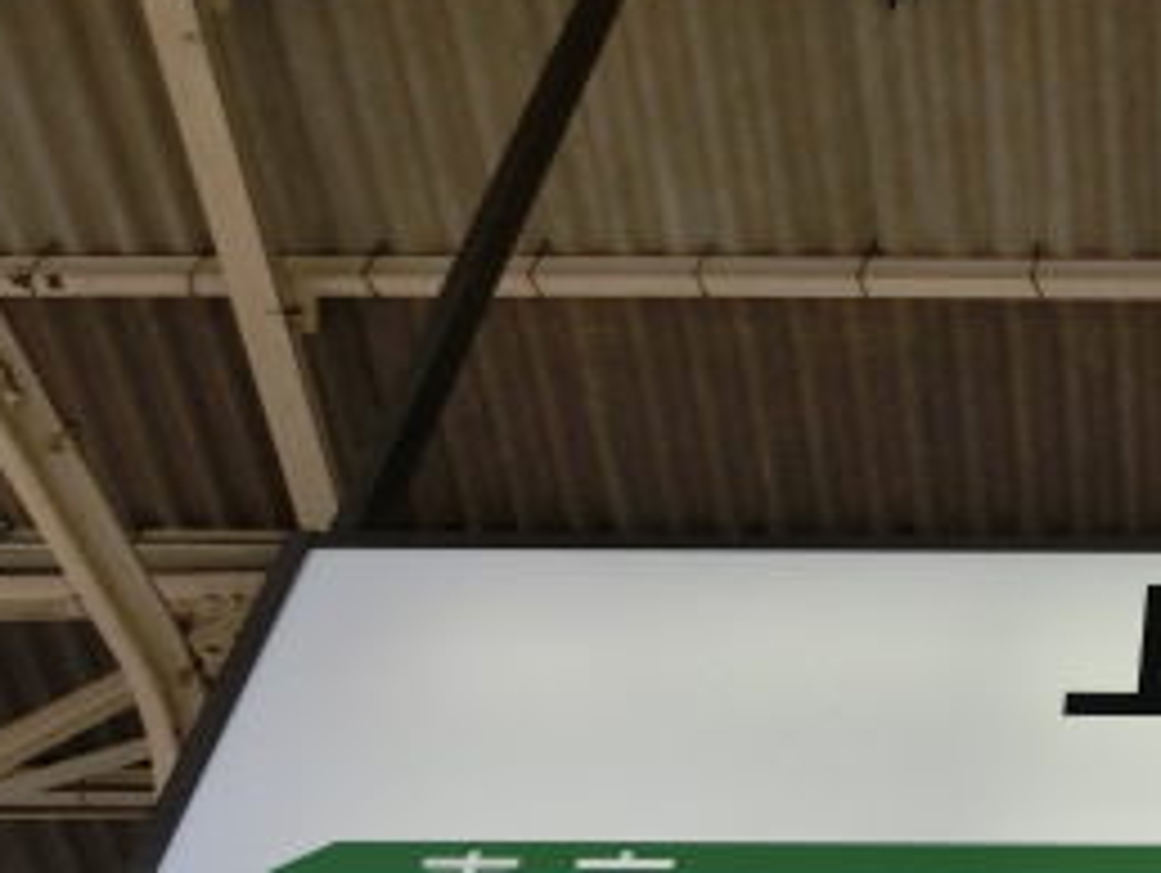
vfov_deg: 23.7
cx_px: 1346
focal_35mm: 62
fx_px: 2081
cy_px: 405
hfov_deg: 27.8
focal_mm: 4.5
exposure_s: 1/250
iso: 80
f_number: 3.5
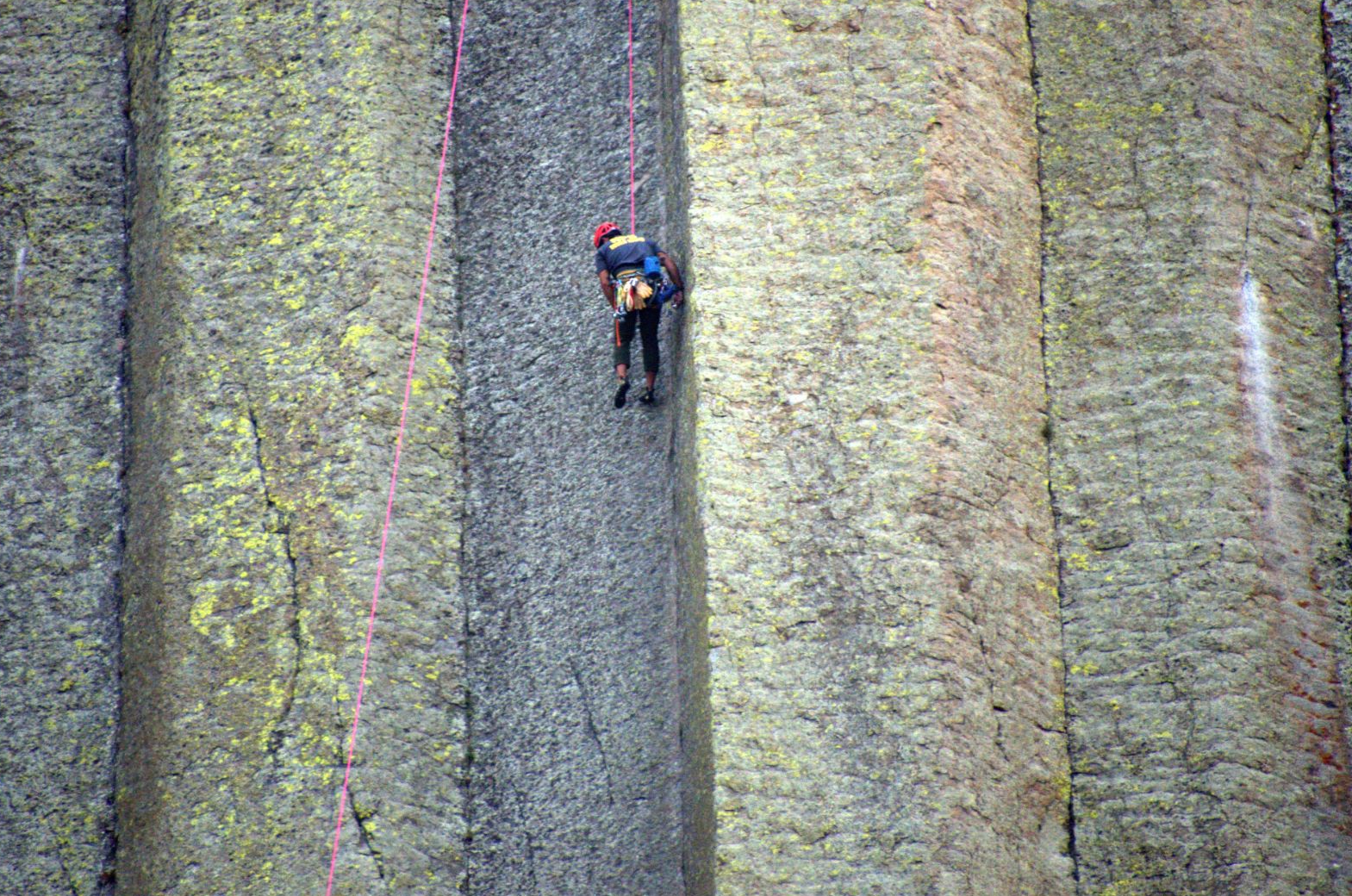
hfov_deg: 2.6
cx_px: 621
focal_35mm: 783
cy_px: 314
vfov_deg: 1.7
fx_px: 29352
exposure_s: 1/1600
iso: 1000
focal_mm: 400
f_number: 6.3
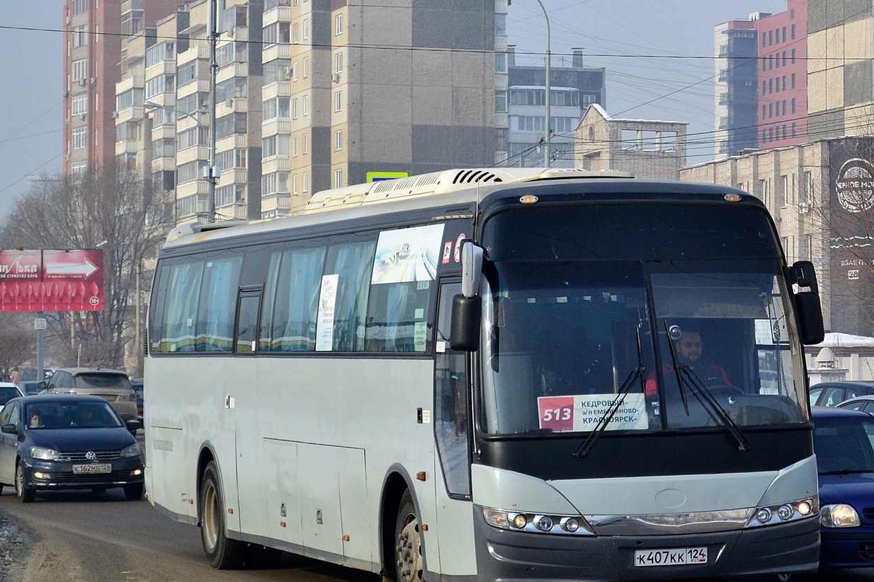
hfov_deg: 20.5
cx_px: 519
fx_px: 2418
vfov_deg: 13.7
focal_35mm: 100
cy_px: 321
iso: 500
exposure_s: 1/1600
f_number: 6.3
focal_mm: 55
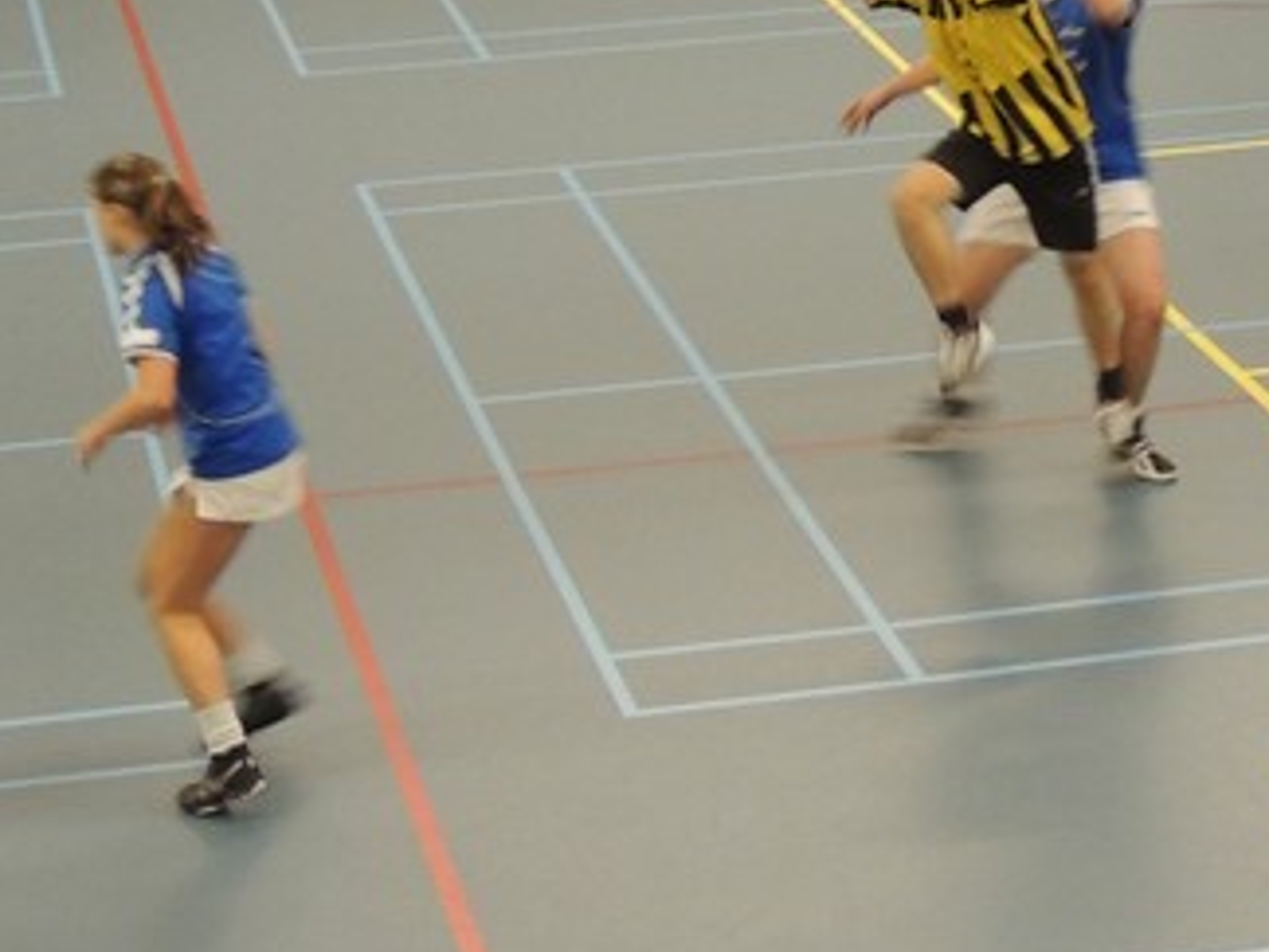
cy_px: 153
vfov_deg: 10.9
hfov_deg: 14.4
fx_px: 4986
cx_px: 1124
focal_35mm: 136
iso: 400
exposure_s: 1/40
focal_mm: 7.6
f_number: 3.4
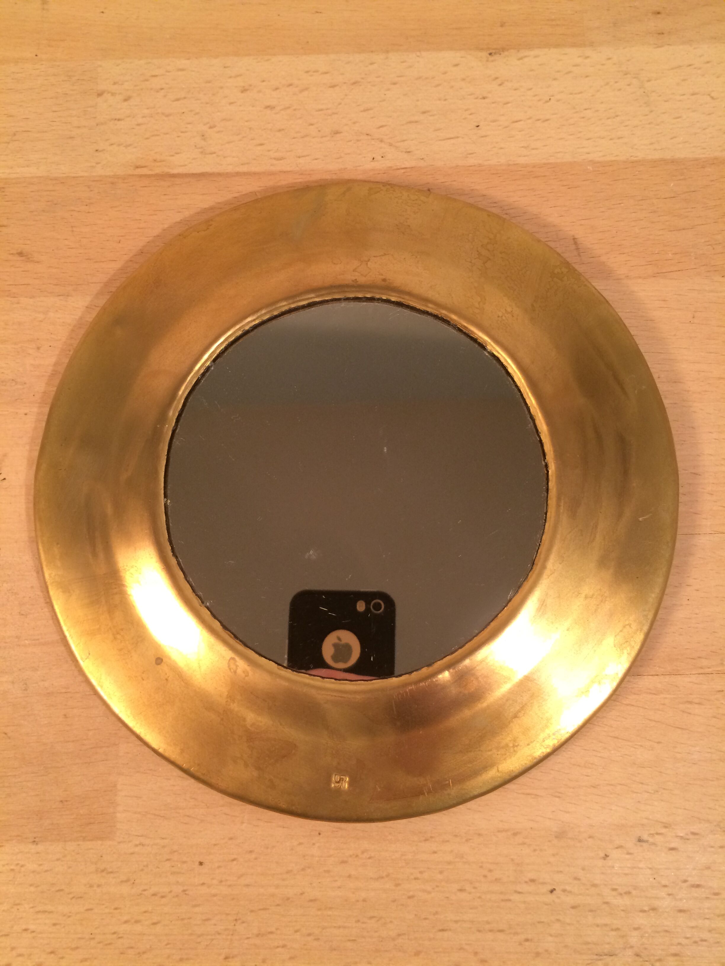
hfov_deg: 48.2
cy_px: 483
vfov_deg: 61.7
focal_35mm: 29
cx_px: 362
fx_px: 810
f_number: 2.2
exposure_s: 1/33
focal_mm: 4.15
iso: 80
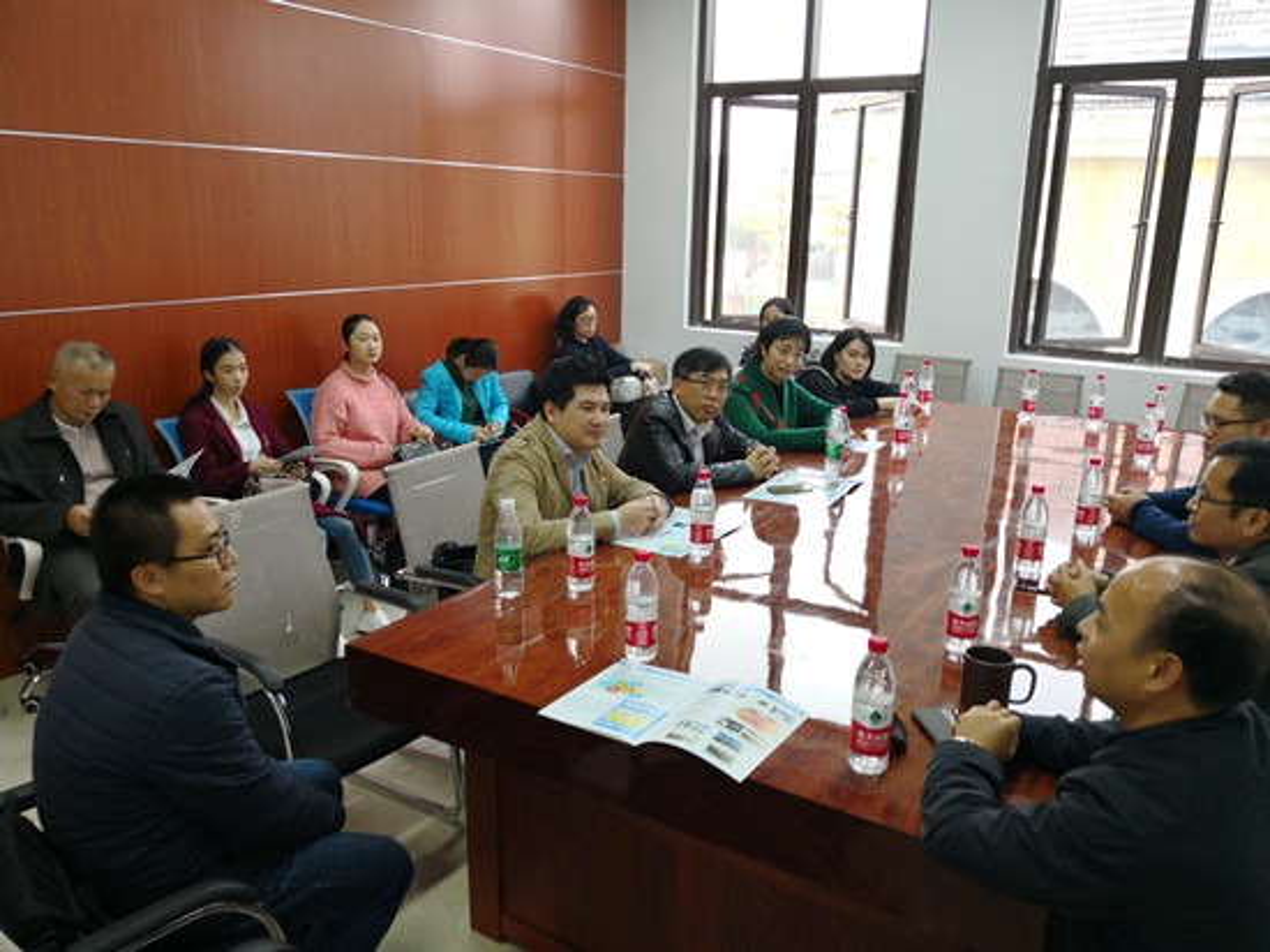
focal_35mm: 27
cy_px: 476
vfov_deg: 51.3
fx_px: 990
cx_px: 635
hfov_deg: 65.3
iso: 100
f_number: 1.6
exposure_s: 1/50
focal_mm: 3.95
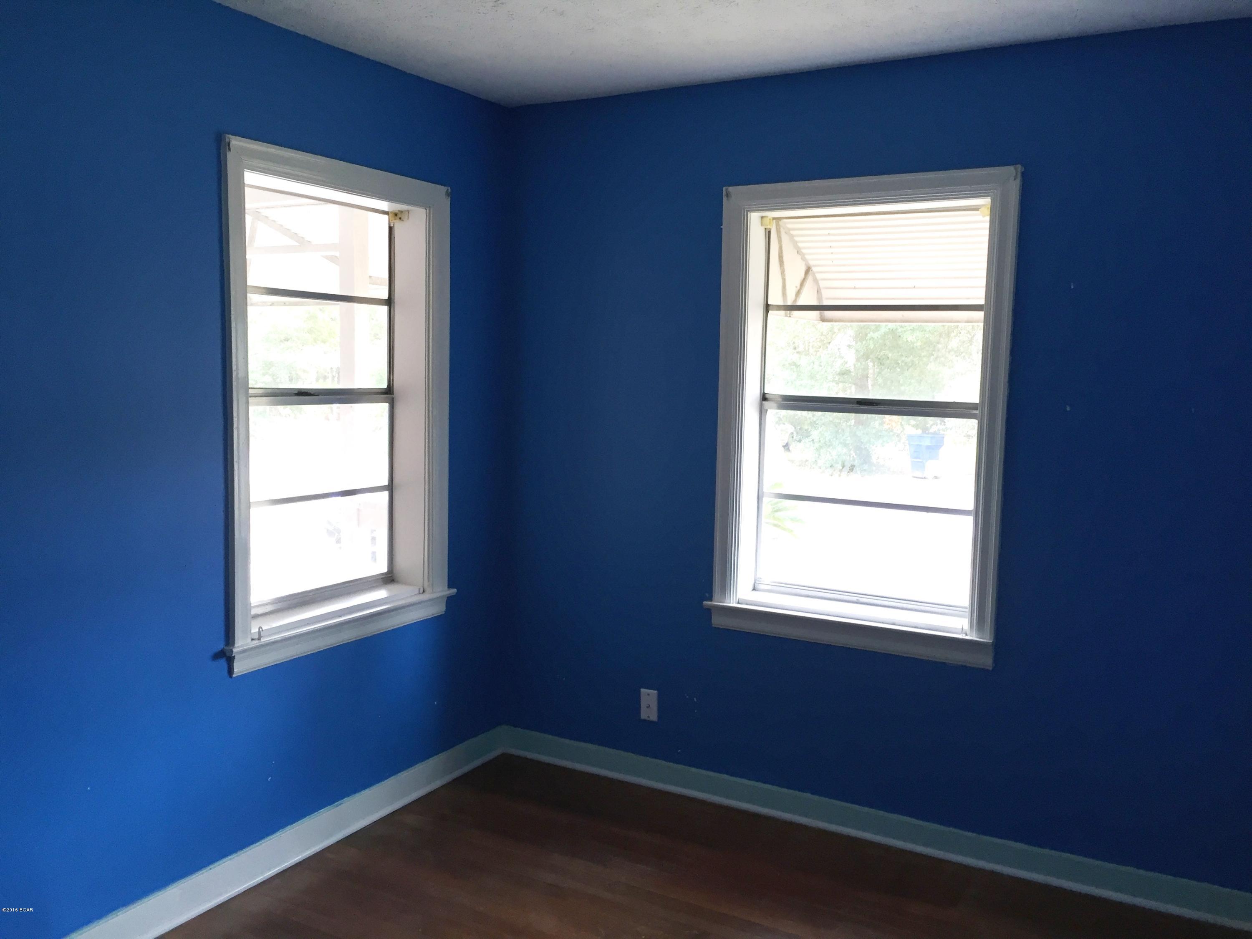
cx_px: 626
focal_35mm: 29
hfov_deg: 61.7
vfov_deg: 48.2
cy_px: 470
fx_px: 1049
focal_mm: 4.15
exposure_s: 1/30
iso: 64
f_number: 2.2
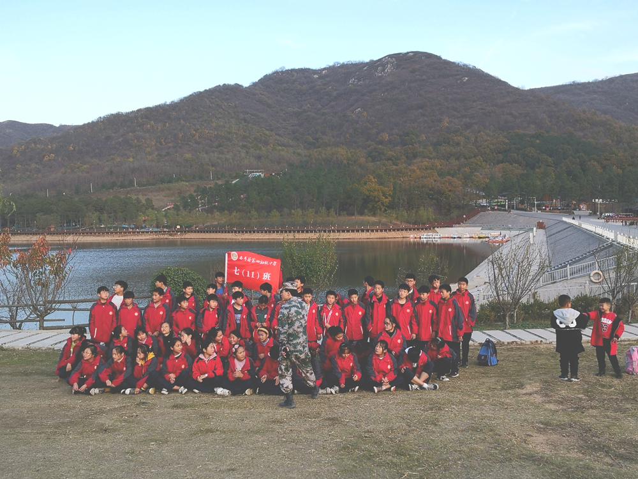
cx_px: 319
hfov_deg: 55.4
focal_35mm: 33
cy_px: 240
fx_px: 608
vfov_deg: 42.9
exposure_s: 1/326
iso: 50
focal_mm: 3.95
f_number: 1.6
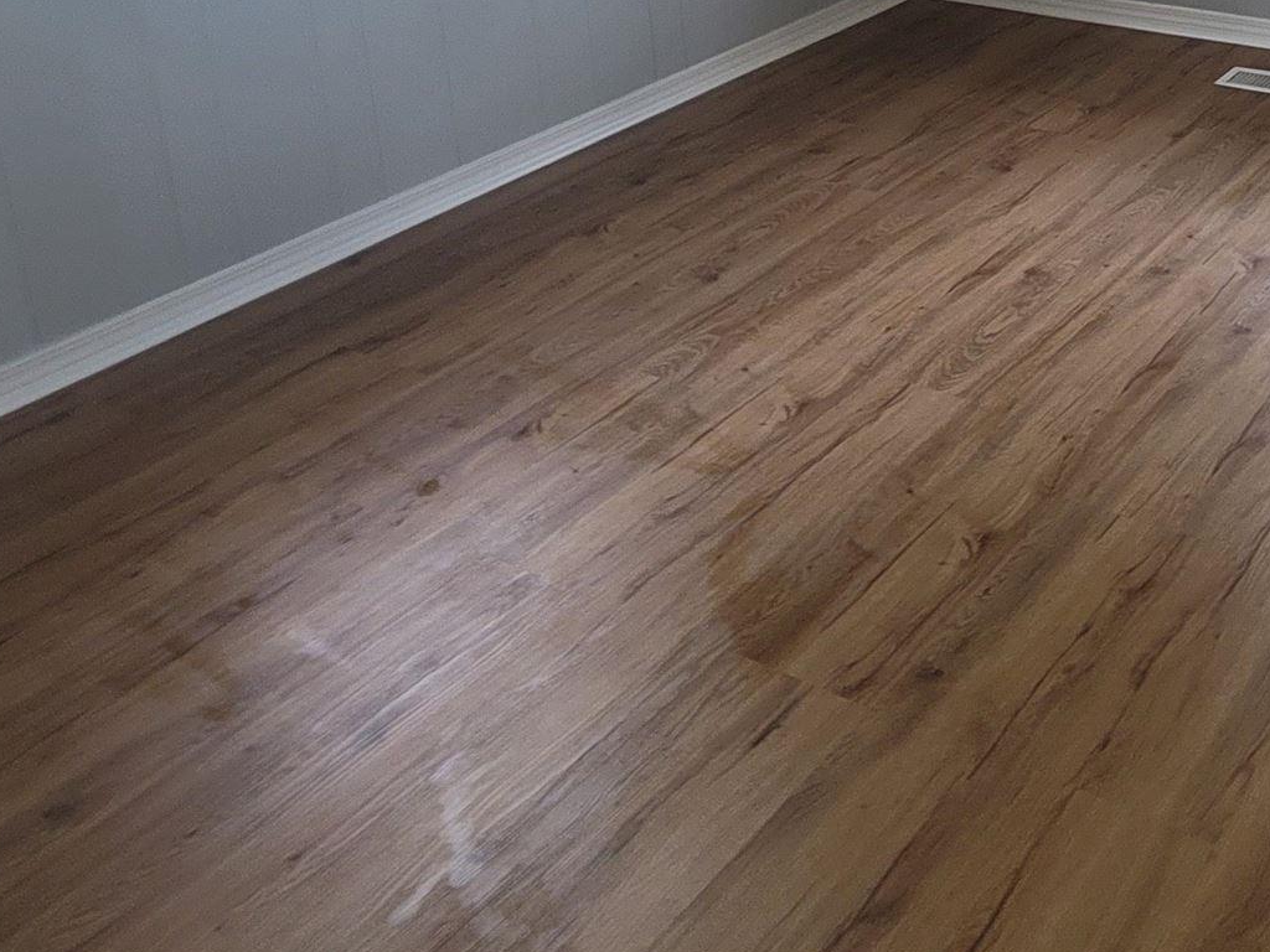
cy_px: -103
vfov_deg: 32.3
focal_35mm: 39
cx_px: 1135
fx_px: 1431
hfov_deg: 43.8
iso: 64
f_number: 2.2
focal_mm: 2.2
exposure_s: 1/60
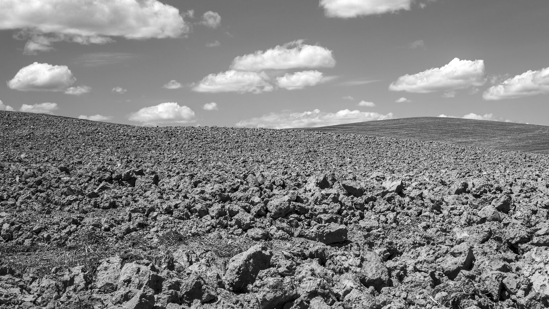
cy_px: 103
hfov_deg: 38.7
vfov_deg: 22.5
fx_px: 771
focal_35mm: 53
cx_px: 373
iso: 100
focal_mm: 35
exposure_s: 1/125
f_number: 16
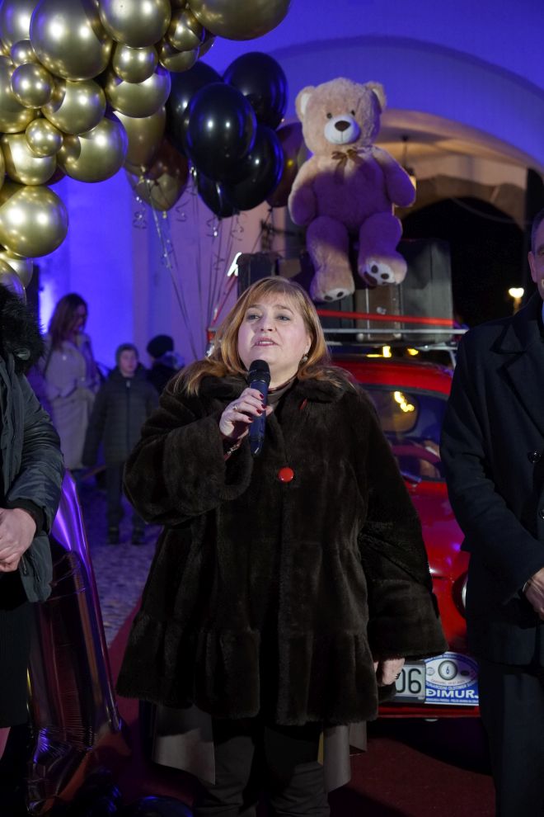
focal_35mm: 75
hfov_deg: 18.2
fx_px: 1700
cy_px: 408
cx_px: 272
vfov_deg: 27.0
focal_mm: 50
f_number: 3.5
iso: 2000
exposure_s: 1/100
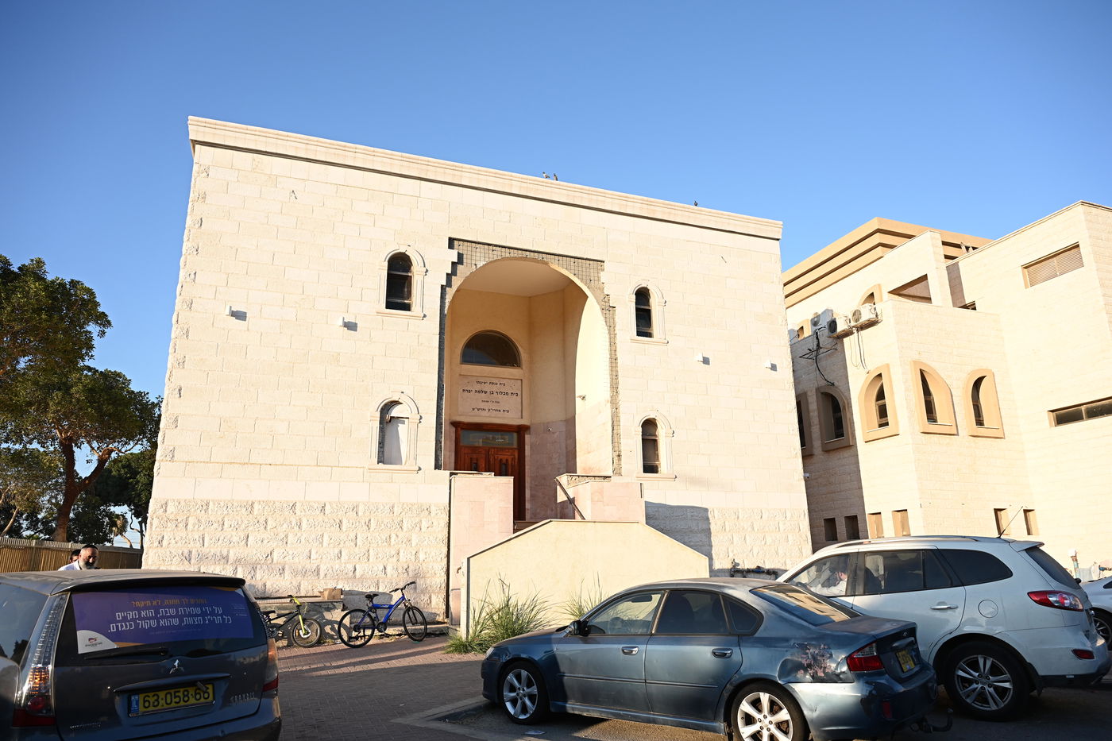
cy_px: 370
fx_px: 741
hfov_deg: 73.8
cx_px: 556
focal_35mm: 24
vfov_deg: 53.1
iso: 320
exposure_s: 1/1000
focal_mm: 24
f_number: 4
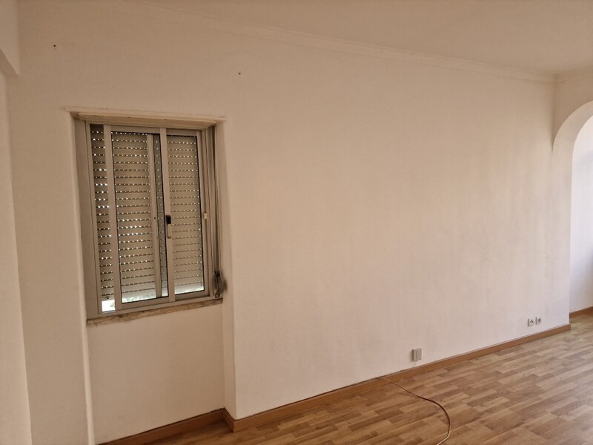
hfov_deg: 73.9
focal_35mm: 23
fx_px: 394
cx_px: 296
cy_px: 222
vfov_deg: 58.9
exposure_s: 1/180
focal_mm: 6.4
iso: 200
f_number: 1.8
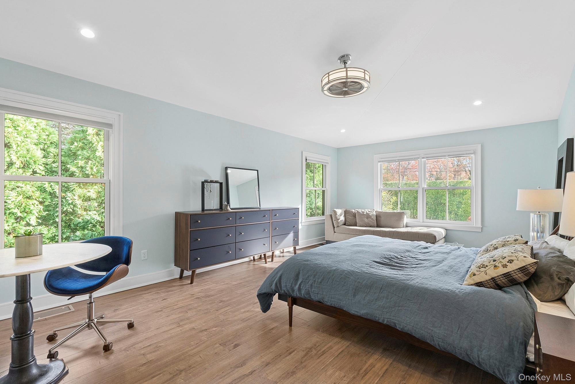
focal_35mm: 16
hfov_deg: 96.7
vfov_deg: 73.8
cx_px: 288
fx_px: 256
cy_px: 192
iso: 800
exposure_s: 1/15
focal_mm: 16
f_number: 13
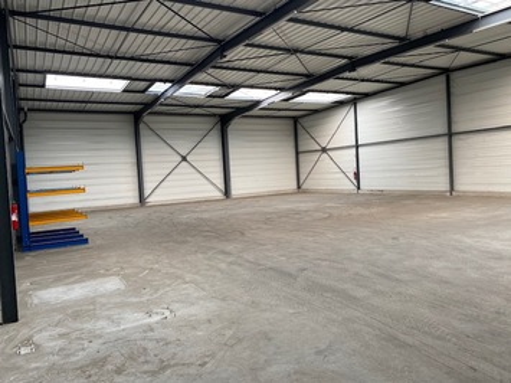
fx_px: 384
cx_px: 256
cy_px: 192
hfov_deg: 67.3
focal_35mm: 26
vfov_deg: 53.0
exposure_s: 1/121
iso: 125
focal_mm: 4.25
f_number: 1.8
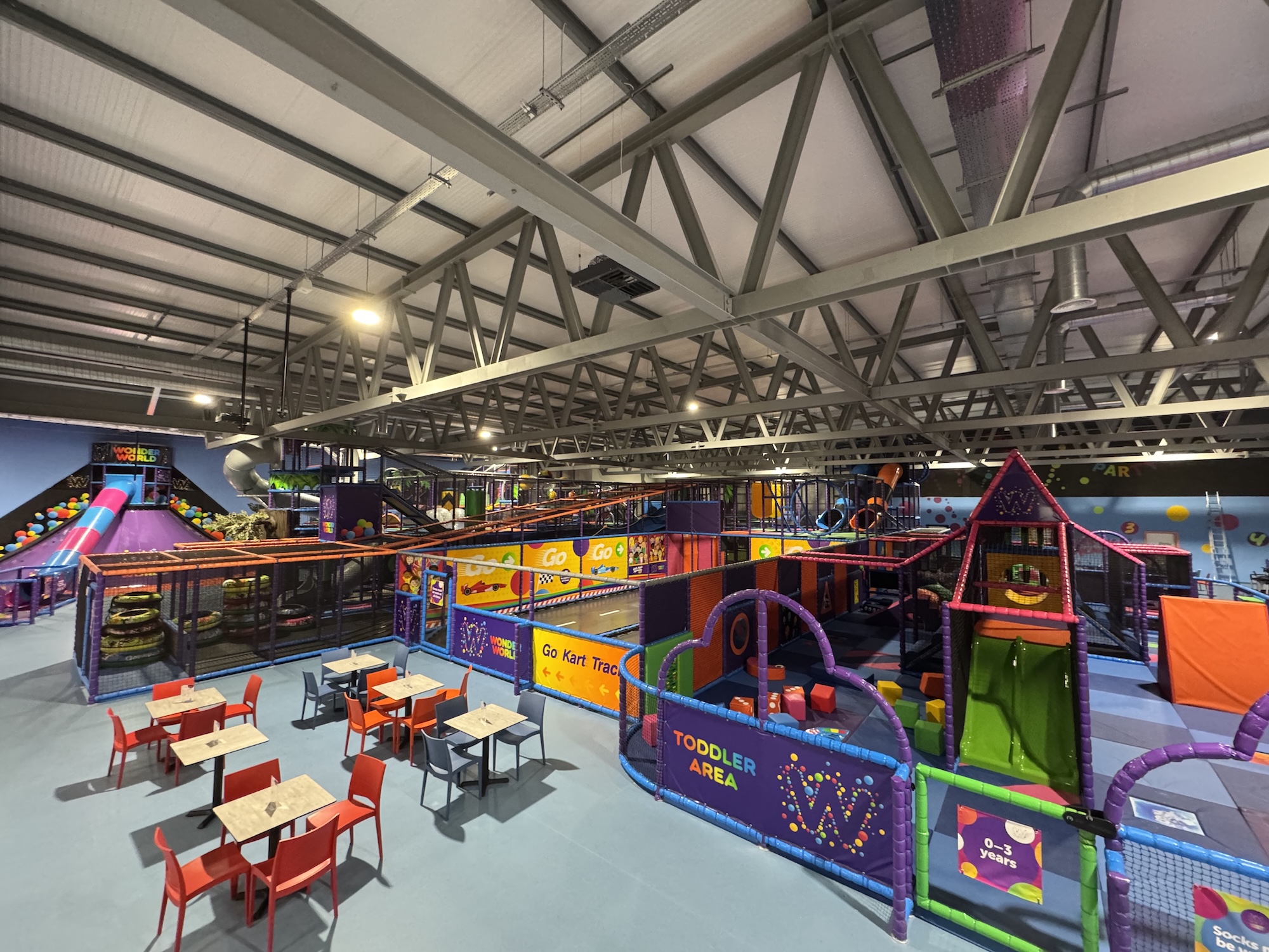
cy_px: 476
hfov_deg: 102.1
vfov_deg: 85.7
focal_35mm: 14
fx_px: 513
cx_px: 634
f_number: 2.2
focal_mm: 2.22
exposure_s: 1/50
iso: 800
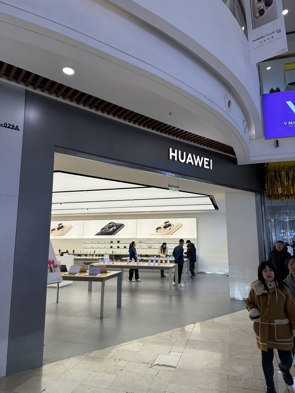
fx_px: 272
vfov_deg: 71.6
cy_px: 196
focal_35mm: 24
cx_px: 148
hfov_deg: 56.9
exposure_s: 1/193
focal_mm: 6.76
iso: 64
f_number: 1.78
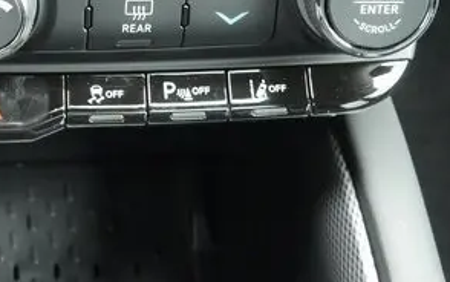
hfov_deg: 20.6
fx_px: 1190
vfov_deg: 13.2
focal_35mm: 97
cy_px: -48
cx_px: -23
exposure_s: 1/20
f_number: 5
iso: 3200
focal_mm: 21
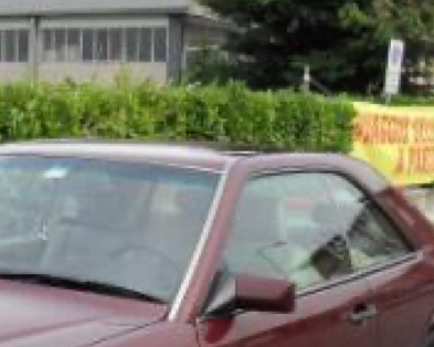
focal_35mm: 87
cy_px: 378
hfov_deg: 21.3
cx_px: 11
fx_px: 1117
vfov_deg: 17.1
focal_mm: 6.3
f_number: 3.2
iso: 100
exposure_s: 1/250
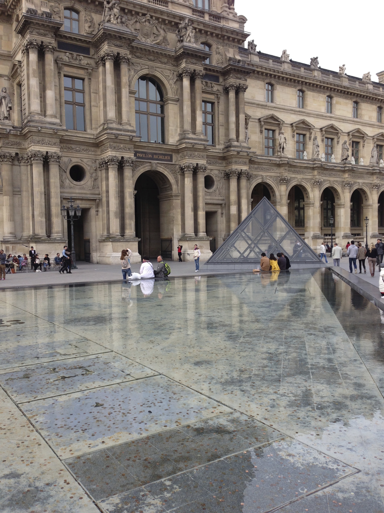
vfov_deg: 55.4
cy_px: 256
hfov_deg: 42.9
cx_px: 192
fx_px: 488
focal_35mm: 33
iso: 50
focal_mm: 4.13
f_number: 2.4
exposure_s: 1/359
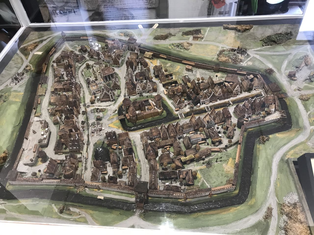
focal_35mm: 28
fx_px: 254
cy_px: 118
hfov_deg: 63.4
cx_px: 157
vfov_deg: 49.7
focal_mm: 3.99
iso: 40
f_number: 1.8
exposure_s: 1/33
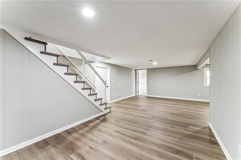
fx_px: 94
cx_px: 120
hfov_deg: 104.3
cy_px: 80
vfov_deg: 81.2
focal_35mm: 14
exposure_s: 1/2
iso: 400
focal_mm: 14
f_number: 13
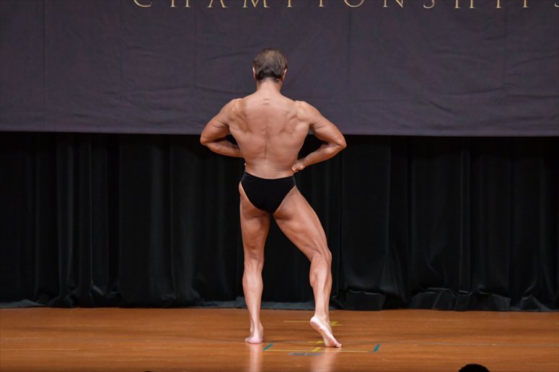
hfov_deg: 7.6
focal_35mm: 270
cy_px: 186
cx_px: 280
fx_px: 4191
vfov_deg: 5.1
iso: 5000
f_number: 5.6
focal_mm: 180
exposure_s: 1/400
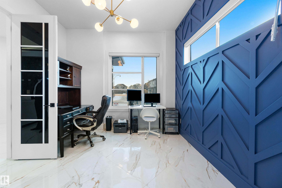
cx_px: 141
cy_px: 94
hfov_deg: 100.4
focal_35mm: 15
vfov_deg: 77.3
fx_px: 117
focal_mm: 10
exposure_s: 1/4
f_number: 6.3
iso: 250
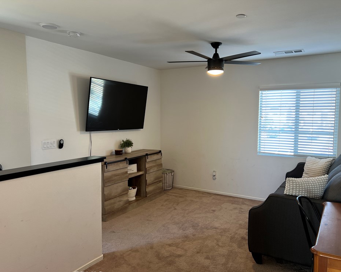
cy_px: 139
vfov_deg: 51.5
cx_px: 176
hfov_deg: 62.2
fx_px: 283
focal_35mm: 28
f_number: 1.5
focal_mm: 5.7
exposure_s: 1/60
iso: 80
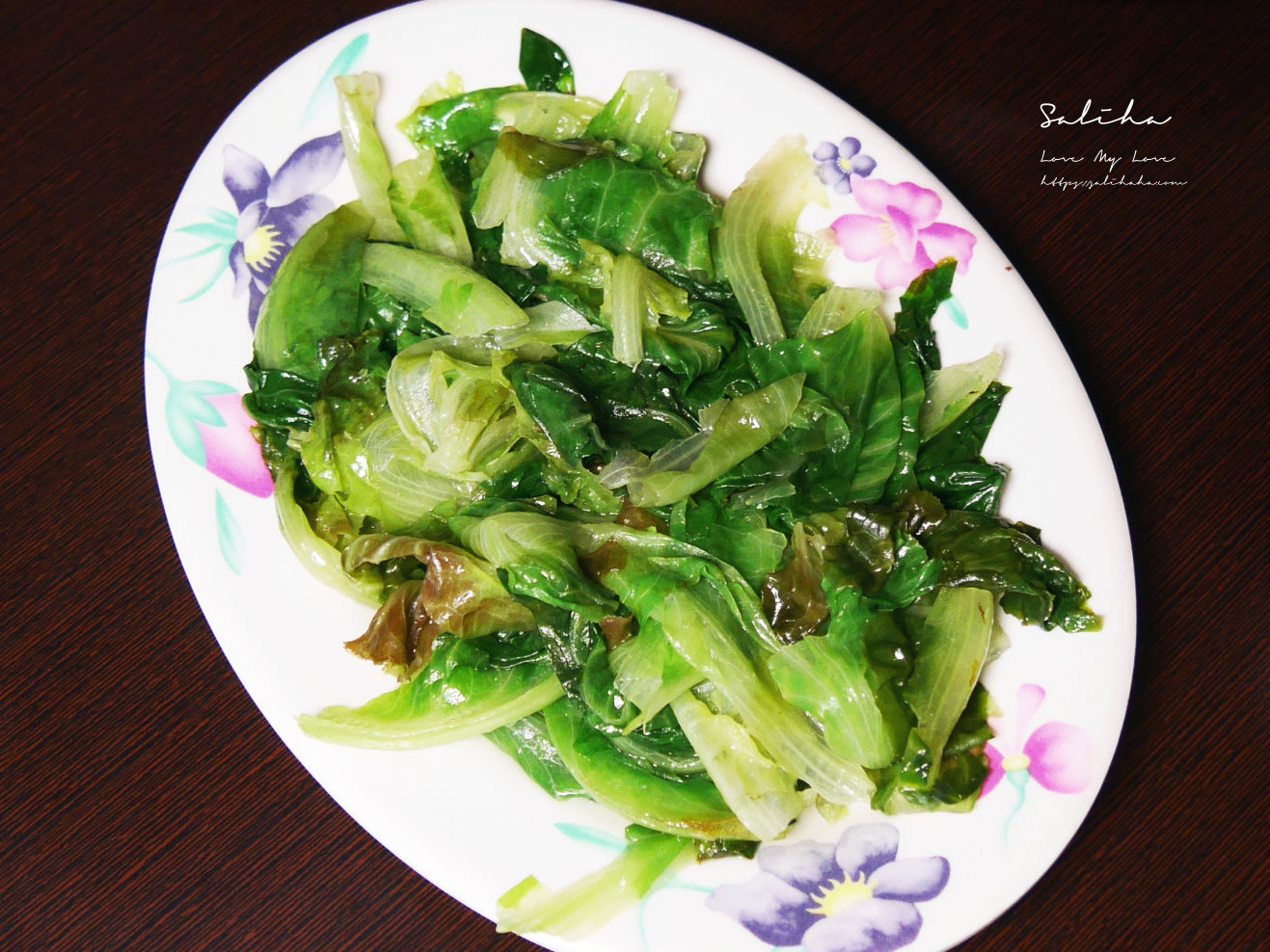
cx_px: 635
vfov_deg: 26.1
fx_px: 2055
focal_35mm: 56
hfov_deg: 34.3
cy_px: 476
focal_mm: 14
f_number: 3.5
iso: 800
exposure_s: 1/60
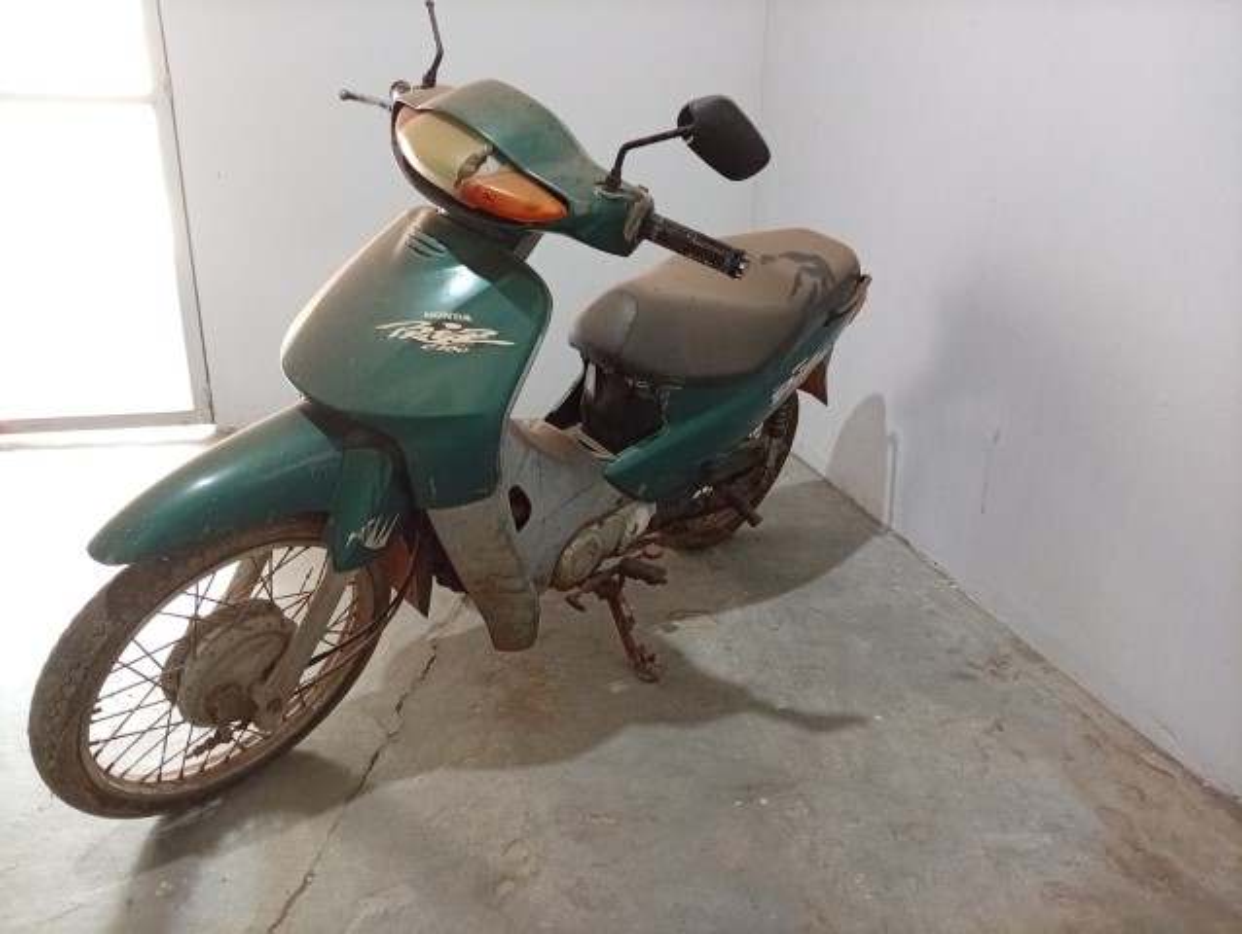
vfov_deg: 53.2
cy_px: 467
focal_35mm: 26
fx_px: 934
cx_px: 621
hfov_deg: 67.2
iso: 579
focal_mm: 4.15
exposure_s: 1/24
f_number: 1.8
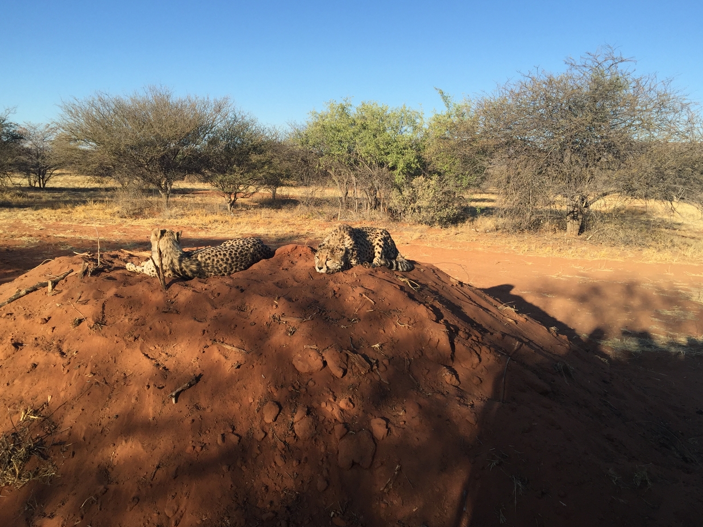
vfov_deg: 46.8
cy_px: 265
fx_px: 609
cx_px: 348
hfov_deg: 60.0
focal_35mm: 30
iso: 32
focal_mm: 4.15
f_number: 2.2
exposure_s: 1/1199
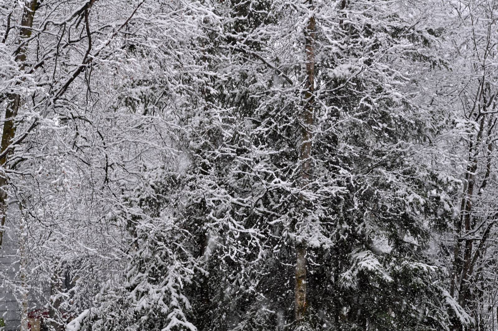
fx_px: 1451
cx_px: 249
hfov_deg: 19.5
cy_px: 166
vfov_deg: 13.0
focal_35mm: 105
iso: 400
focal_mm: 70
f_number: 9
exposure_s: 1/160
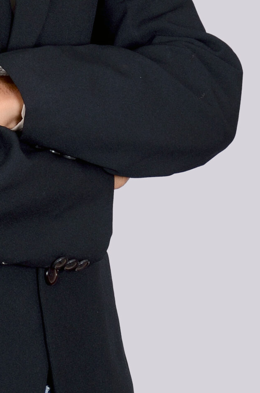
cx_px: -58
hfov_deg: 4.8
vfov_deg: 7.2
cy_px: -88
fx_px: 3089
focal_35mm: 284
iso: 320
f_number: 10
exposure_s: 1/125
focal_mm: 70
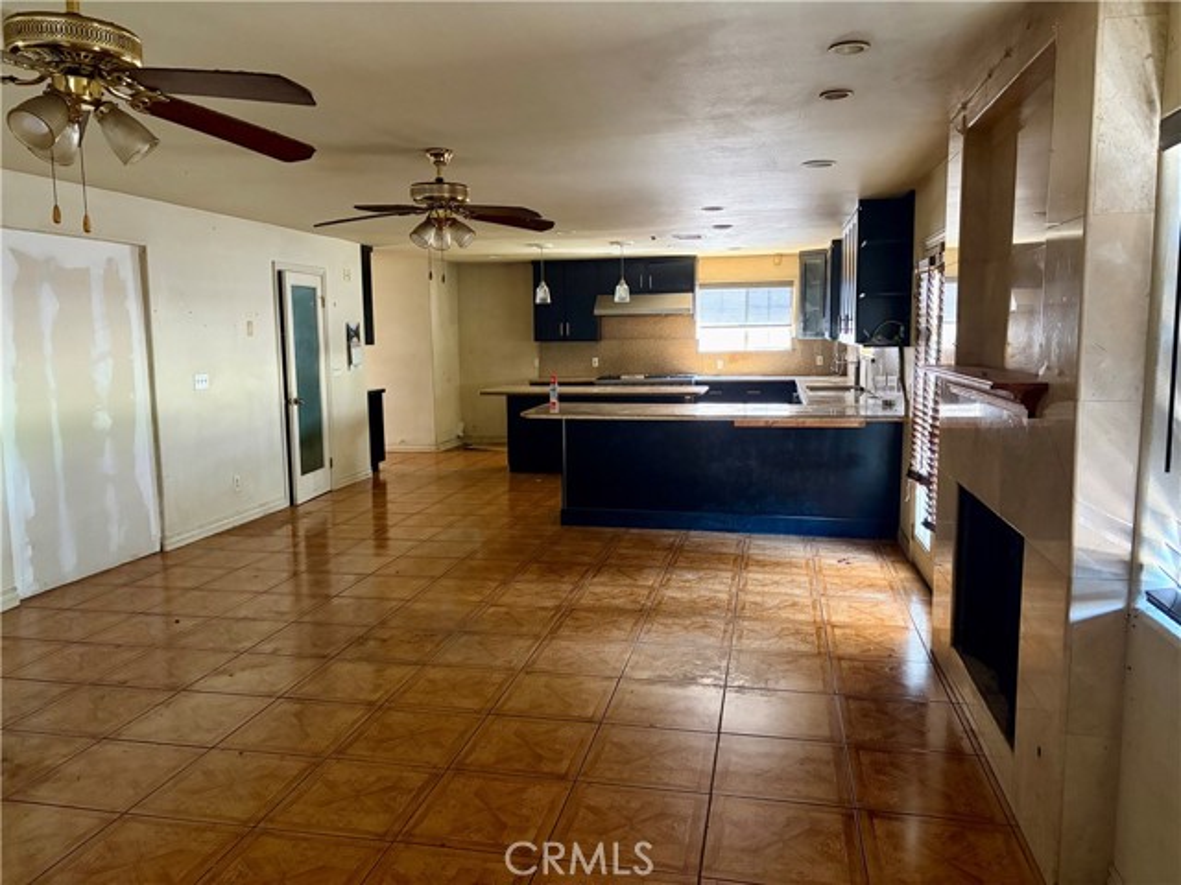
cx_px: 590
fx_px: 887
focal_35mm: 26
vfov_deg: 53.1
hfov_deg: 67.3
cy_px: 442
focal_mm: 5.96
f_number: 1.6
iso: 640
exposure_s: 1/40
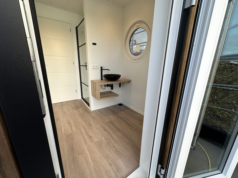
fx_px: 96
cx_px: 119
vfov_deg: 85.7
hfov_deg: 102.1
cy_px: 89
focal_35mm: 14
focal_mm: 2.22
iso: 40
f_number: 2.2
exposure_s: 1/111
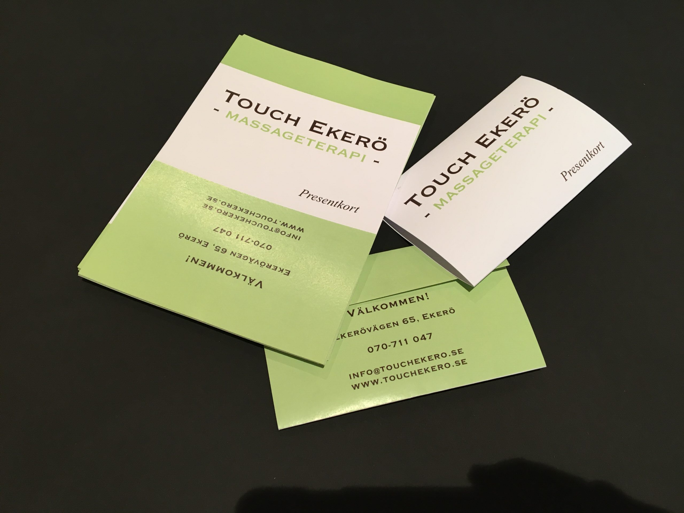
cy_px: 256
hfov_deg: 61.7
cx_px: 342
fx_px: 573
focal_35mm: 29
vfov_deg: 48.2
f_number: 2.2
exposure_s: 1/33
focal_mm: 4.15
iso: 100
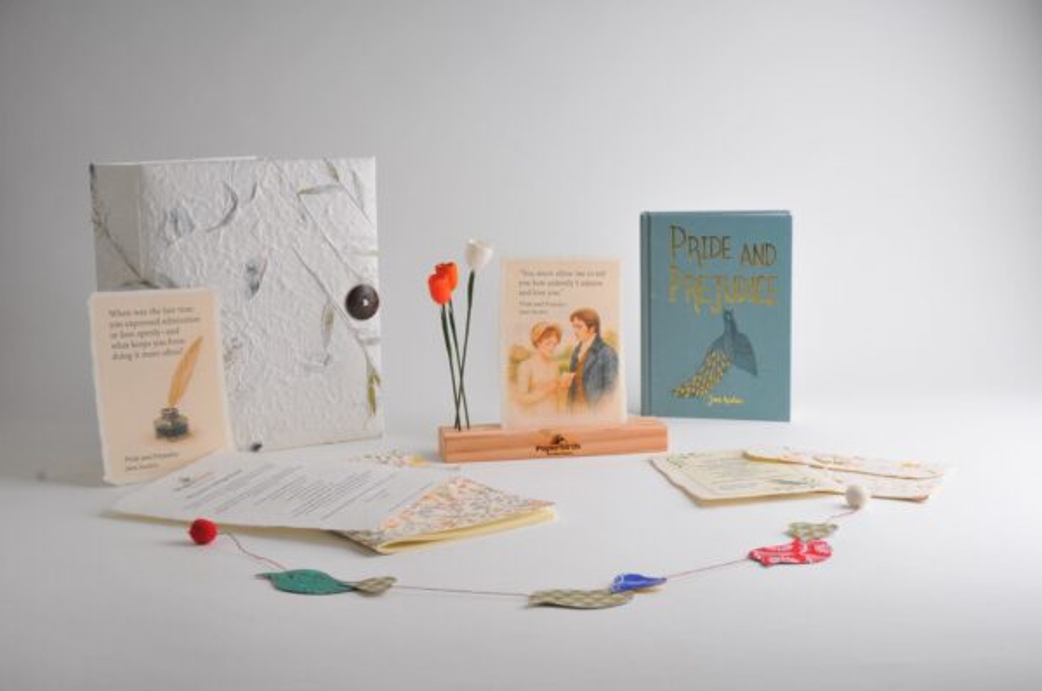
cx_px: 521
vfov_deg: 28.0
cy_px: 346
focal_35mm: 48
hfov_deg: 41.2
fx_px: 1387
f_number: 13
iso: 250
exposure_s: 1/200
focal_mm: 32
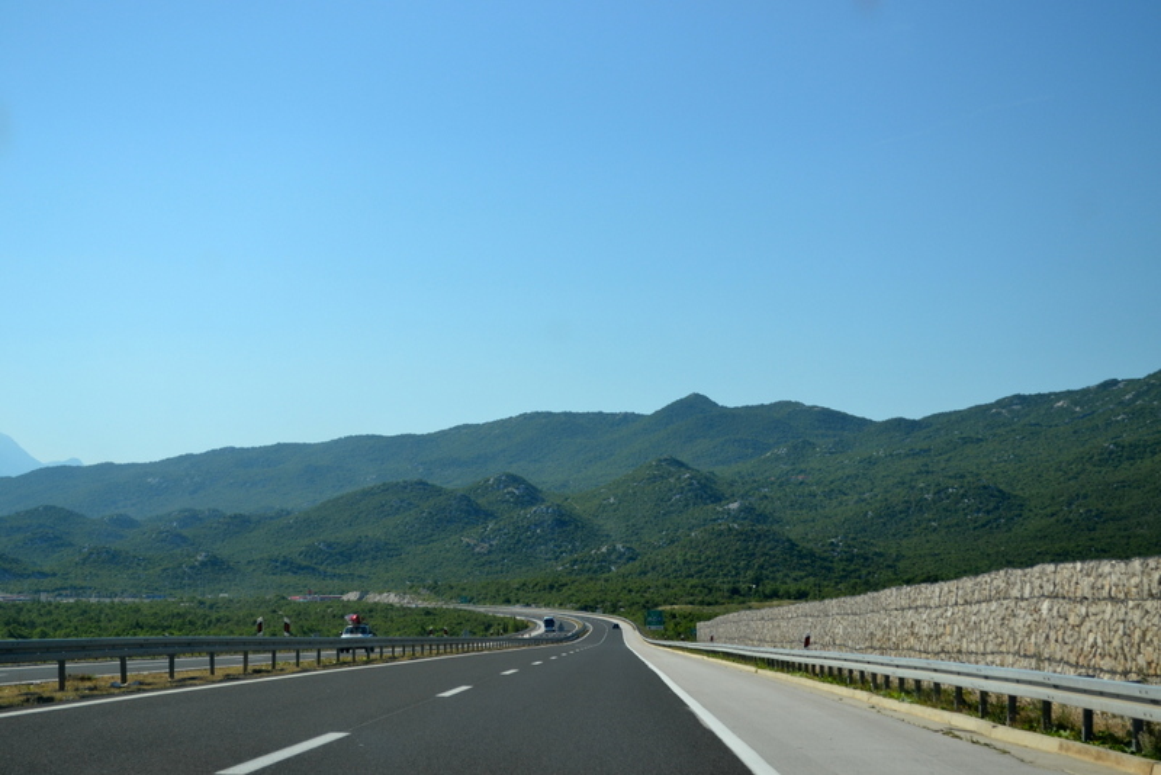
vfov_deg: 21.6
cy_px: 388
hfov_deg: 31.9
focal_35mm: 63
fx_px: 2032
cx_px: 580
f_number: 5.6
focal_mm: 42
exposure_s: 1/1600
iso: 400
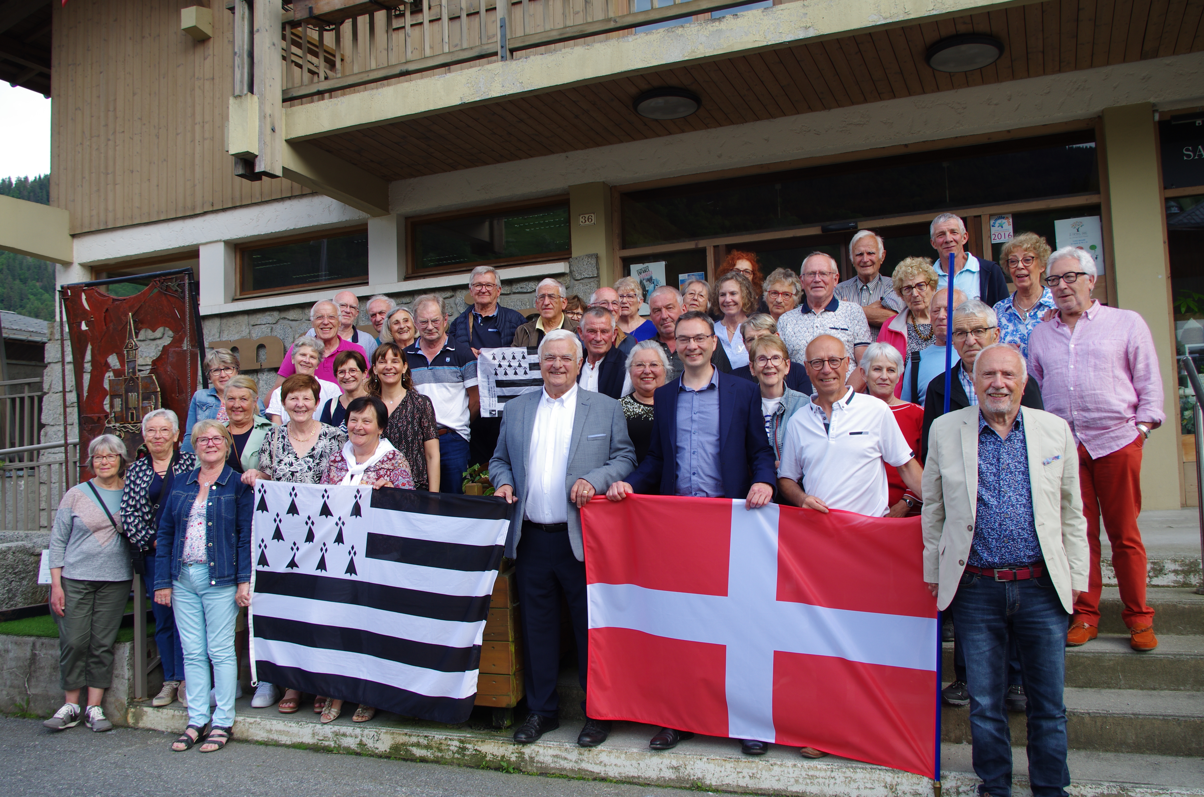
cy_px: 398
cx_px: 602
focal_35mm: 30
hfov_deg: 62.0
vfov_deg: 43.4
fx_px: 1001
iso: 100
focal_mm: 20
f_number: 5.6
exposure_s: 1/125
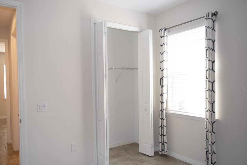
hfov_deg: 71.4
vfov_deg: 51.2
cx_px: 112
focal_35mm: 25
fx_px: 171
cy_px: 88
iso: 500
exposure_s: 1/60
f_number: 3.5
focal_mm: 14
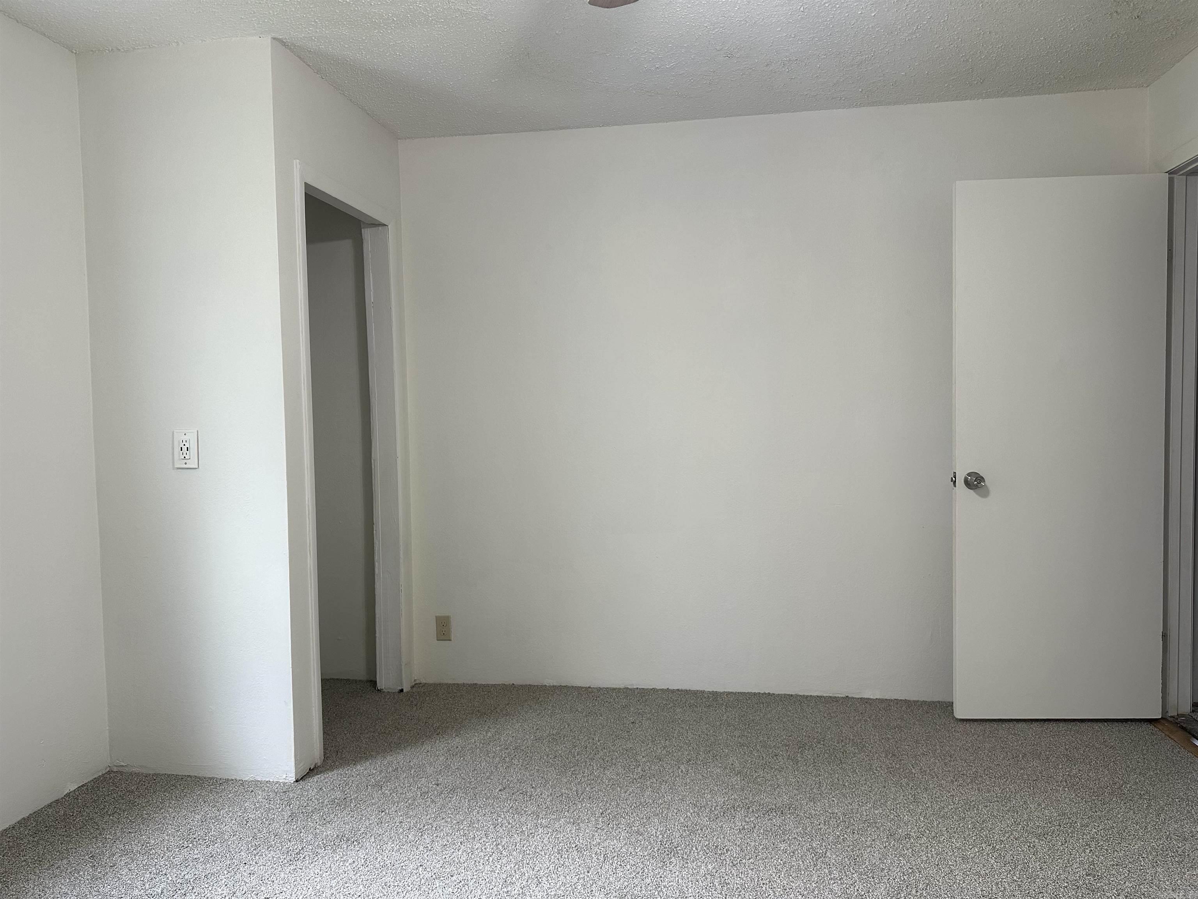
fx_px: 831
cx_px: 599
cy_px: 450
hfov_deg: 71.6
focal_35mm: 24
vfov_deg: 56.8
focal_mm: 6.86
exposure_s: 1/120
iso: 160
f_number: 1.78
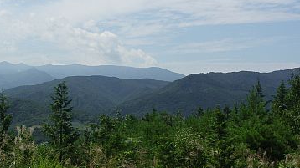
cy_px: 100
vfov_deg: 16.3
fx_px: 588
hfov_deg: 28.4
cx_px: 99
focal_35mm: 74
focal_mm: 10
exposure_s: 1/320
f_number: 6.3
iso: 50
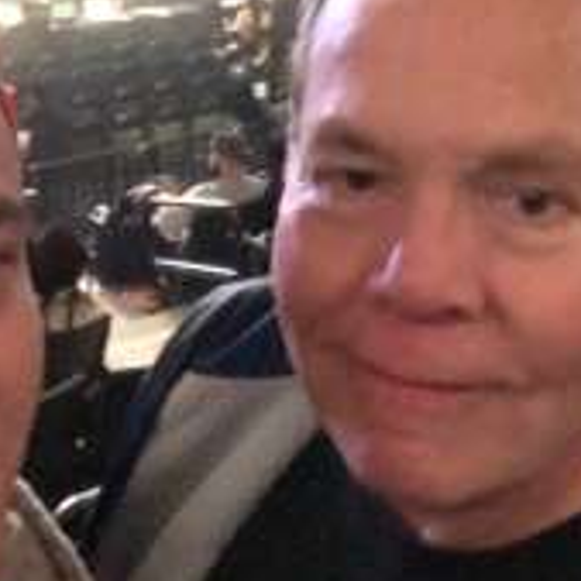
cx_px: 258
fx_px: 1272
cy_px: -10
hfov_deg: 25.7
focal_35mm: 67
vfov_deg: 24.5
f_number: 2.2
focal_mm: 2.87
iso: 1600
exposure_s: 1/15
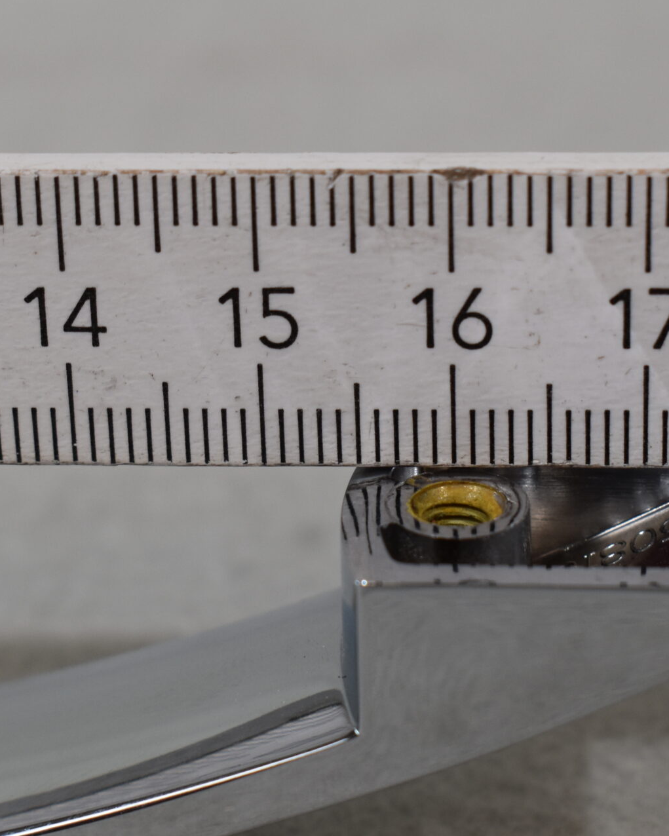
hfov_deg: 13.6
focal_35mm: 113
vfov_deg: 17.0
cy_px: 384
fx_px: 2796
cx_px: 459
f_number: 8
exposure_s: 1/60
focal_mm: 40
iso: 360
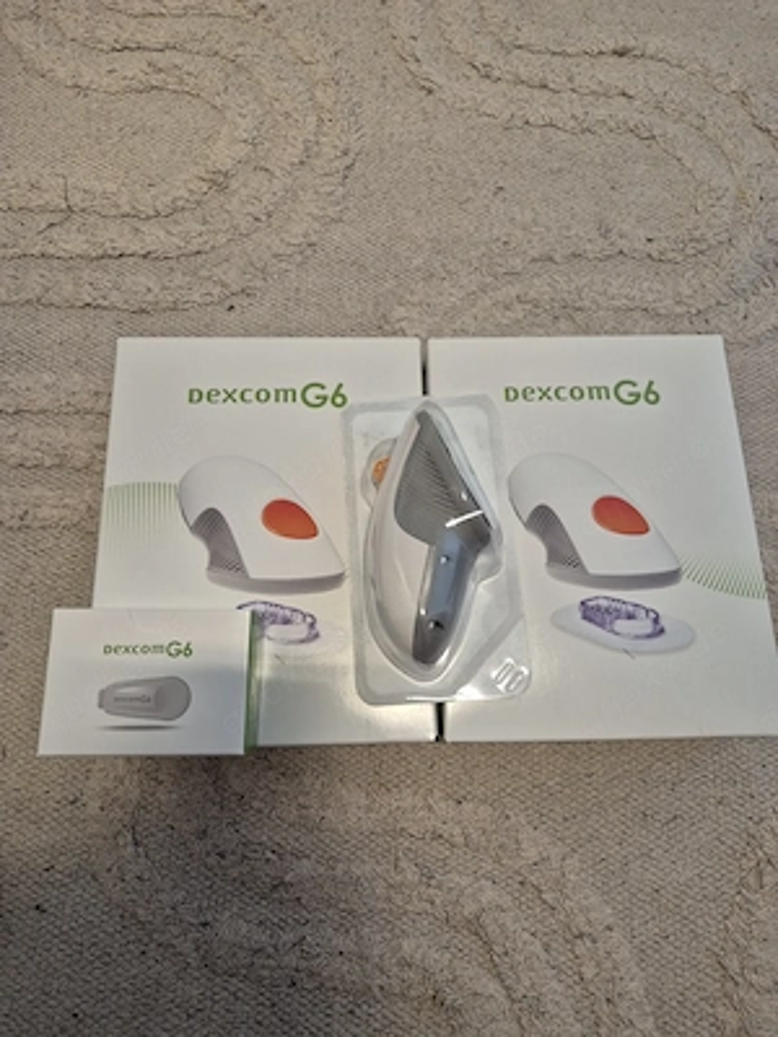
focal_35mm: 23
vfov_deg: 73.9
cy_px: 518
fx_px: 689
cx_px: 389
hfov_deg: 58.9
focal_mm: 5.4
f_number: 1.8
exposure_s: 1/100
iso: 400
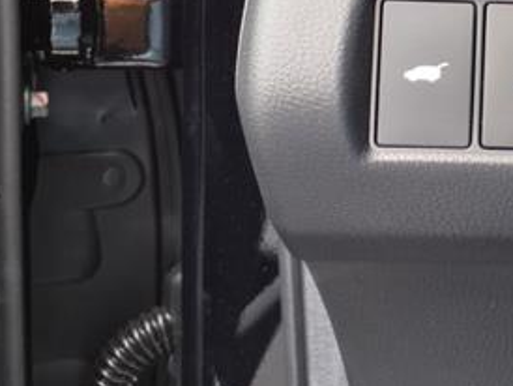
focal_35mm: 63
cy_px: 51
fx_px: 934
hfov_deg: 28.5
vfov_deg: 22.8
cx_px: 528
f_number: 1.9
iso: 40
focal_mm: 3.58
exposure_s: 1/60.2
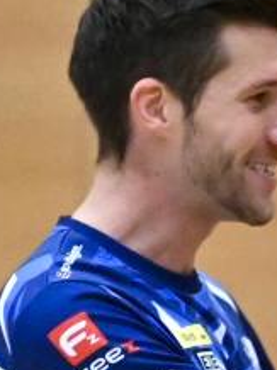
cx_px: 613
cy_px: 406
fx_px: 8595
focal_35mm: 804
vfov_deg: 2.5
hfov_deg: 1.8
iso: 6400
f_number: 4
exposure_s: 1/800
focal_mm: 200
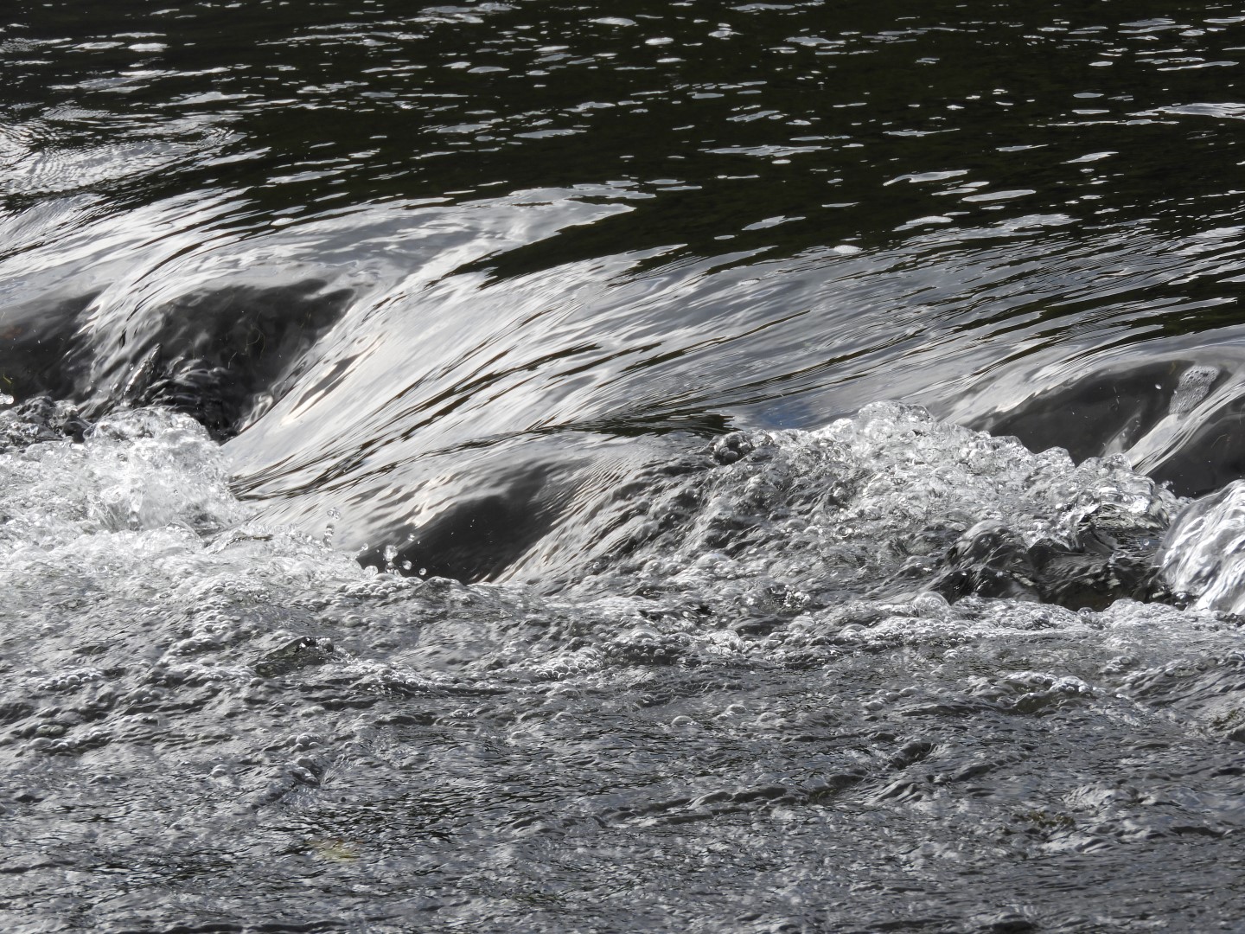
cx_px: 622
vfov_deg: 6.8
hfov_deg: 9.0
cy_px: 467
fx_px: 7913
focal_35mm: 220
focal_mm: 39.4
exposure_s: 1/400
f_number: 5.3
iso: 100
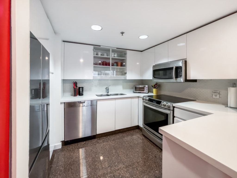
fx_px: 89
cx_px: 118
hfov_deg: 106.2
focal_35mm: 13
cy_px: 89
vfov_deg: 89.9
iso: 200
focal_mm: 1.5
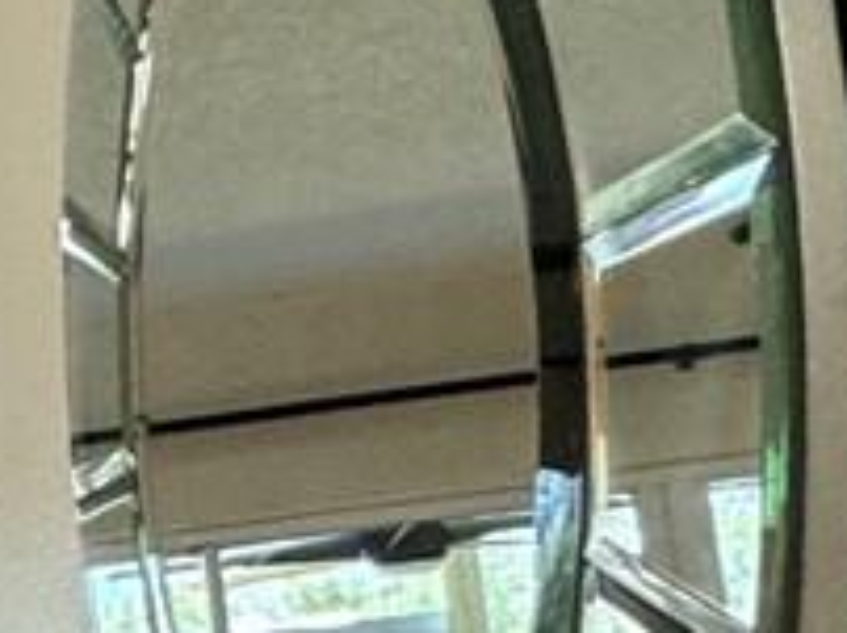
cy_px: 885
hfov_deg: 10.6
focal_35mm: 111
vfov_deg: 12.8
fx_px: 2713
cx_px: -1841
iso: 200
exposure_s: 1/60
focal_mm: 2.22
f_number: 2.2
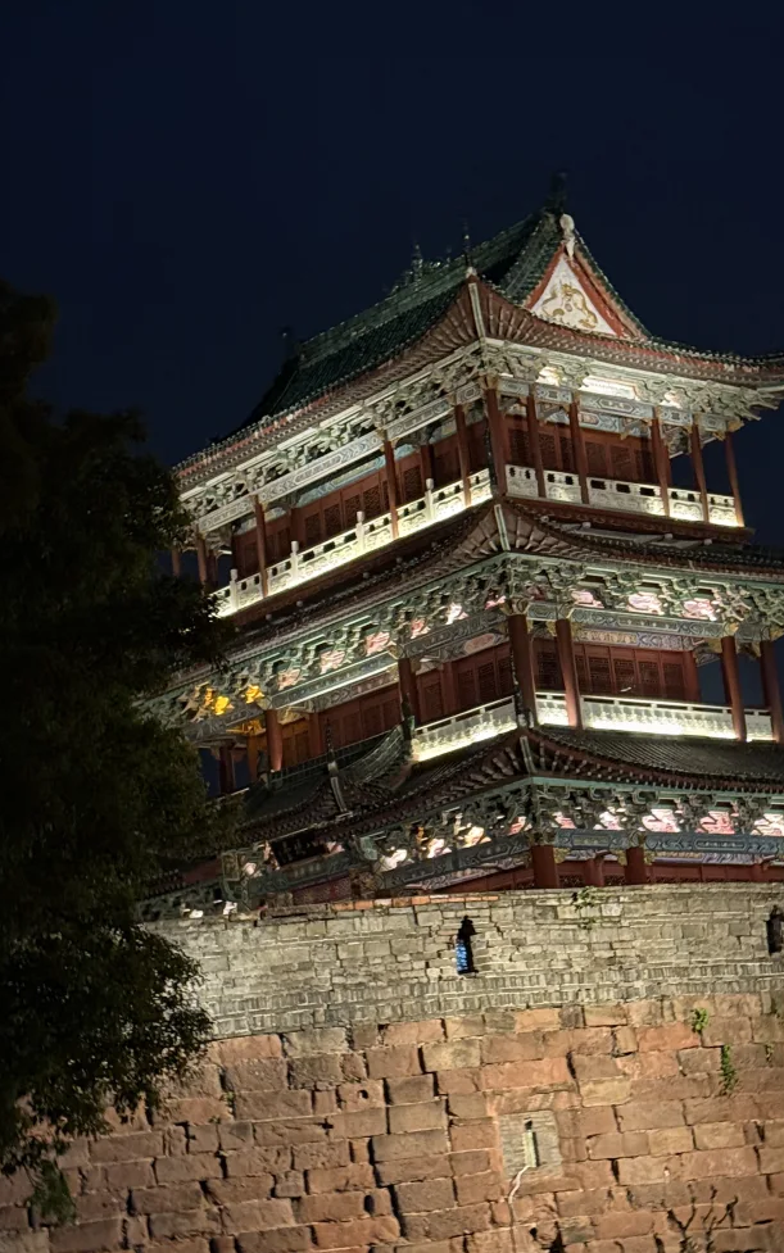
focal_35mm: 75
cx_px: 395
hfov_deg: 17.4
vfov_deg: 27.5
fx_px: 2563
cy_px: 612
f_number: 1.78
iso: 800
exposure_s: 1/20
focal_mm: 6.76
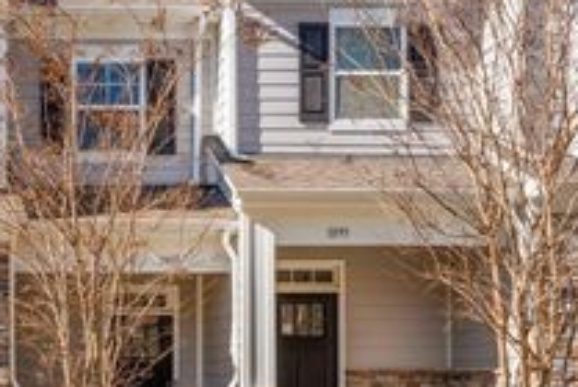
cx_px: 6
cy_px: 253
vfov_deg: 18.4
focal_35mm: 74
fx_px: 1190
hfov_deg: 26.0
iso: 100
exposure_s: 1/160
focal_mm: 31
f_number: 10
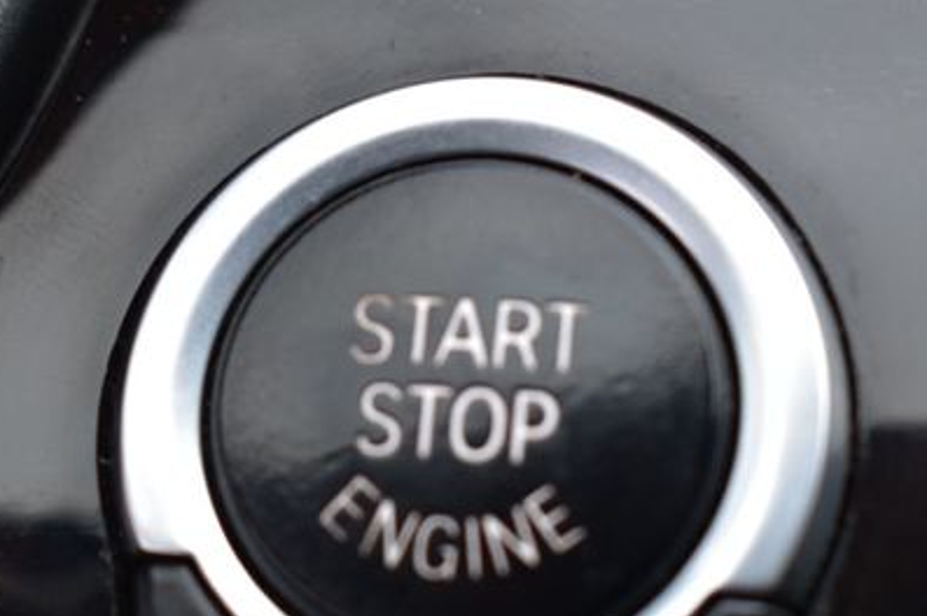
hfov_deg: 17.7
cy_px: 306
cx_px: 432
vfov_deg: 11.8
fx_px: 2984
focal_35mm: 116
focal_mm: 48
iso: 400
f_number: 7.1
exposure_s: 1/25
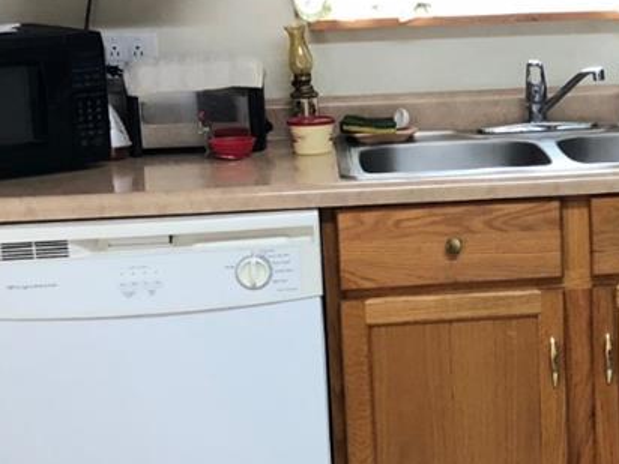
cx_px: 706
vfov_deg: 14.5
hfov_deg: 18.4
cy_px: 233
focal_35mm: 102
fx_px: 1824
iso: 40
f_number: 1.8
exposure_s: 1/17
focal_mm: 3.99
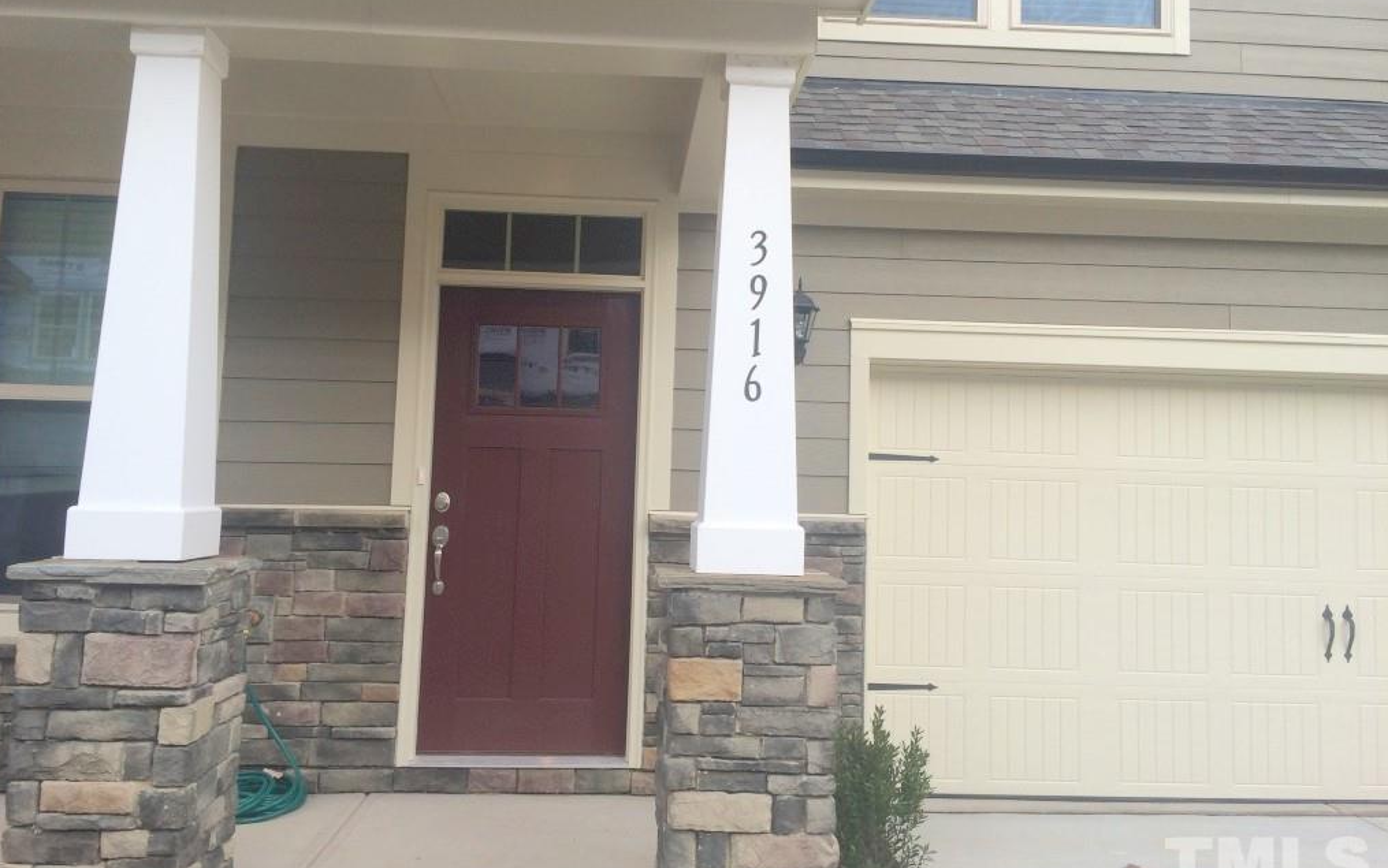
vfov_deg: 40.6
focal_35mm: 31
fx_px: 1173
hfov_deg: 61.2
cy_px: 379
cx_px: 689
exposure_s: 1/167
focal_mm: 4.15
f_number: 2.2
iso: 32
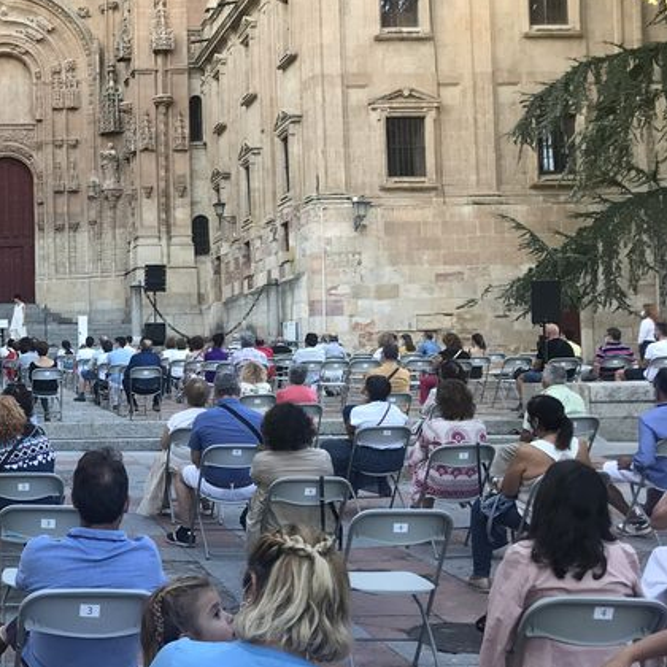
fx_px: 1221
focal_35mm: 56
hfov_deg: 28.5
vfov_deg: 30.6
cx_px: -11
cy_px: 329
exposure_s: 1/100
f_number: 1.8
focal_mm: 3.99
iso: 32
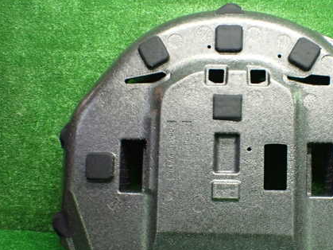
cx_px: 223
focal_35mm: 43
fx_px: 414
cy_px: 158
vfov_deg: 33.4
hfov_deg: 43.2
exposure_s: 1/80
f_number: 2.3
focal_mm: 5.4
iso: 800
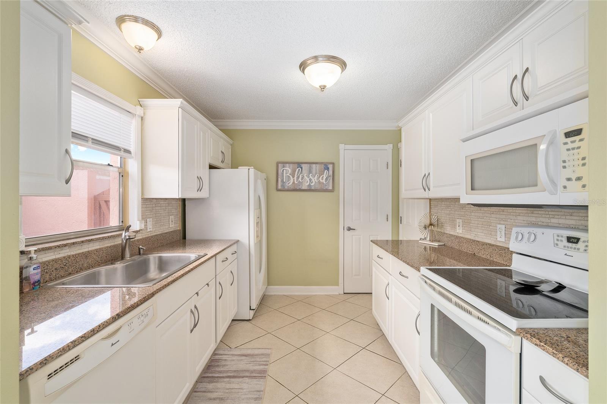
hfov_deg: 96.7
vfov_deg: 73.7
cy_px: 202
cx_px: 304
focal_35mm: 16
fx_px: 270
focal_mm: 16
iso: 320
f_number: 8
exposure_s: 1/25
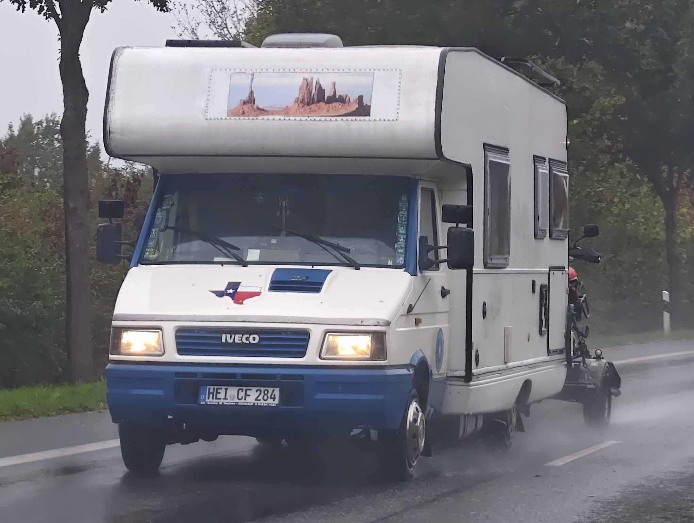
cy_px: 262
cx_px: 347
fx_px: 1707
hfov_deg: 23.0
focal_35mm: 85
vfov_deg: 17.4
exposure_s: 1/800
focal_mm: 22.5
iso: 640
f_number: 2.3
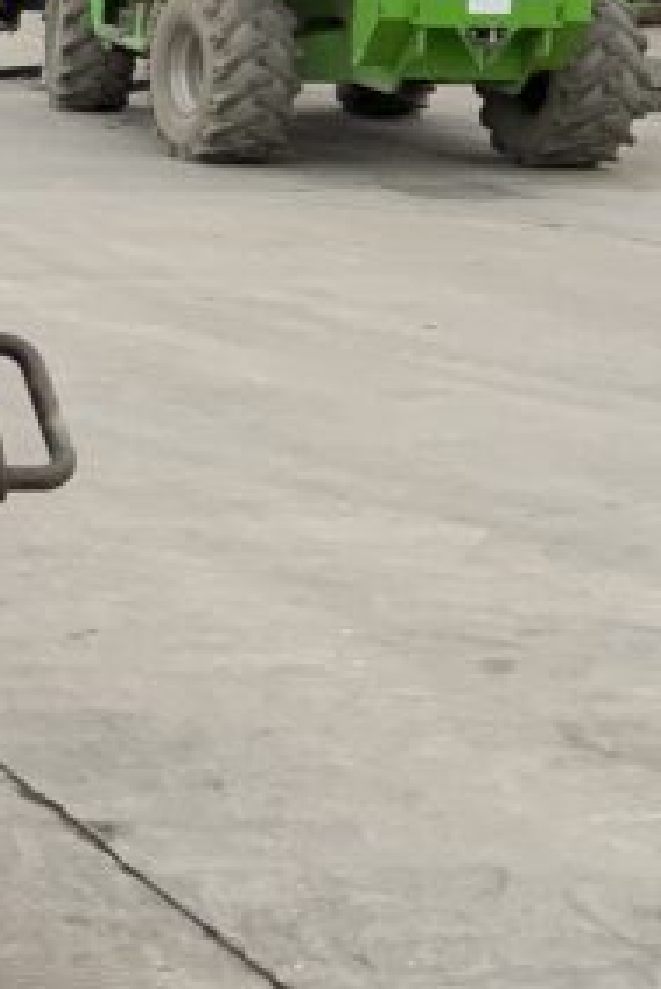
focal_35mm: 109
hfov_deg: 11.2
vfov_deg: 18.4
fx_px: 2998
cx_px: -738
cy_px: 70
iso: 16
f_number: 1.8
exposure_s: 1/1035
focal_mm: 3
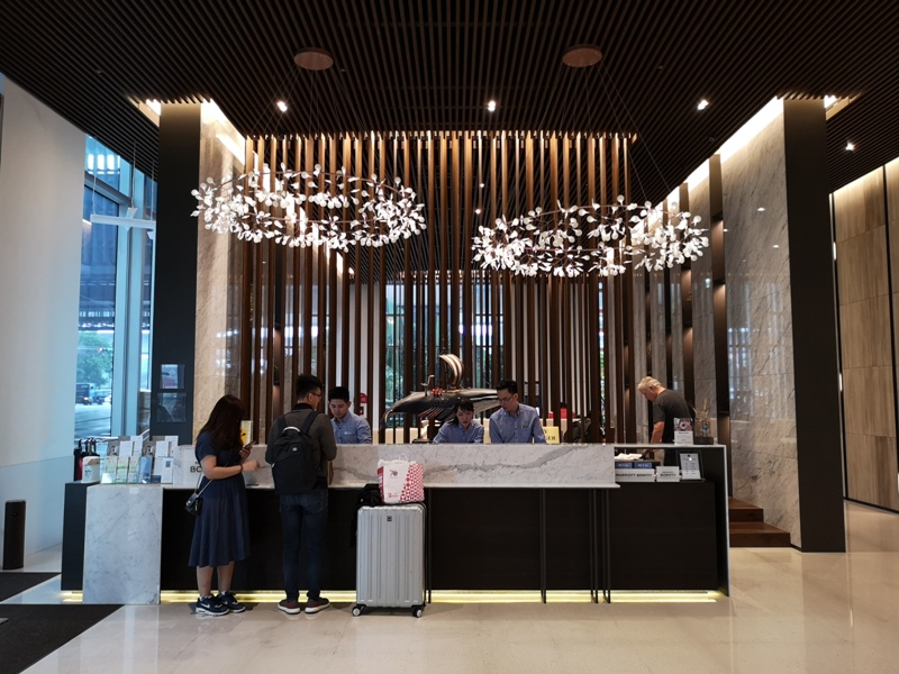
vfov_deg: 51.4
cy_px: 337
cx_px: 450
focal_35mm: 27
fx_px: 701
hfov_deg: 65.3
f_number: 1.8
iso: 250
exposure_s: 1/33.3
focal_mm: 3.95
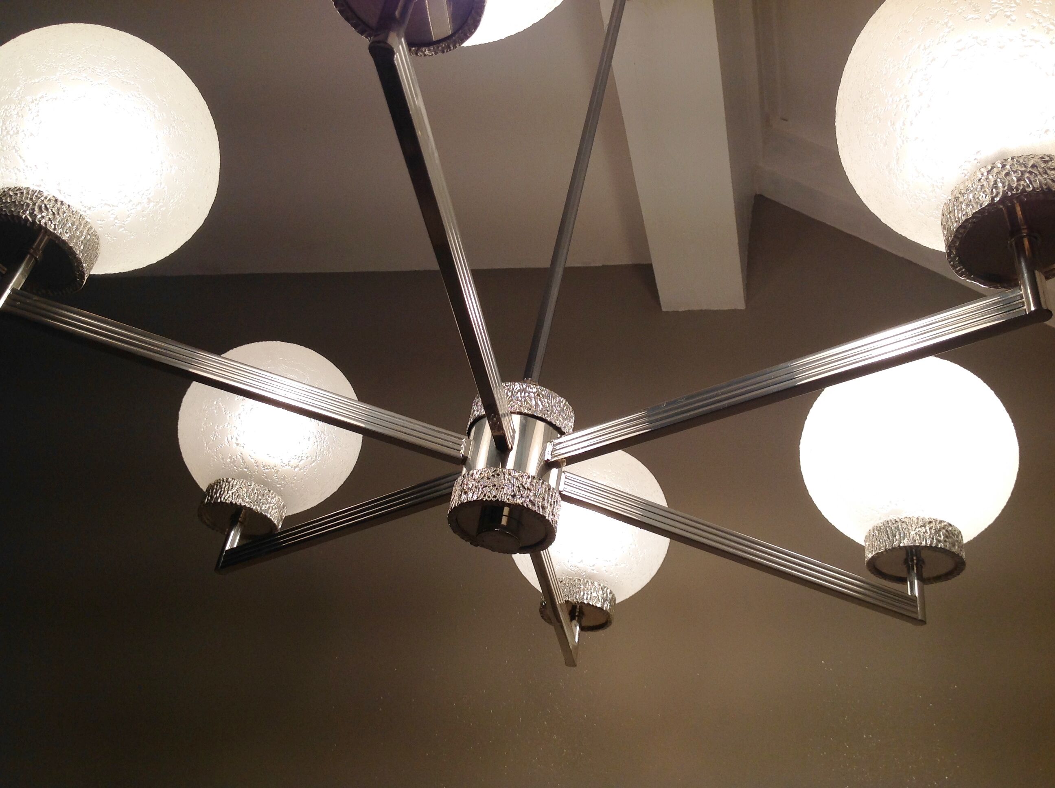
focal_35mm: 35
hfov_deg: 52.7
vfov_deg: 40.6
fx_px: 1065
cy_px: 394
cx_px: 528
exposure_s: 1/125
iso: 50
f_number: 2.4
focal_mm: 4.28
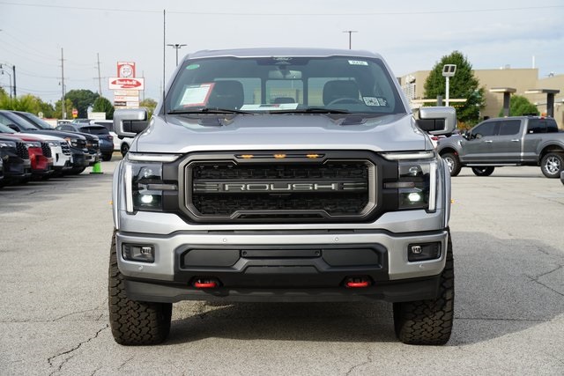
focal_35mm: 70
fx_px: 1097
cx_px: 282
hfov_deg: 28.8
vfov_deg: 19.5
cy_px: 188
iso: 100
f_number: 10
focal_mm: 70
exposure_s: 1/100
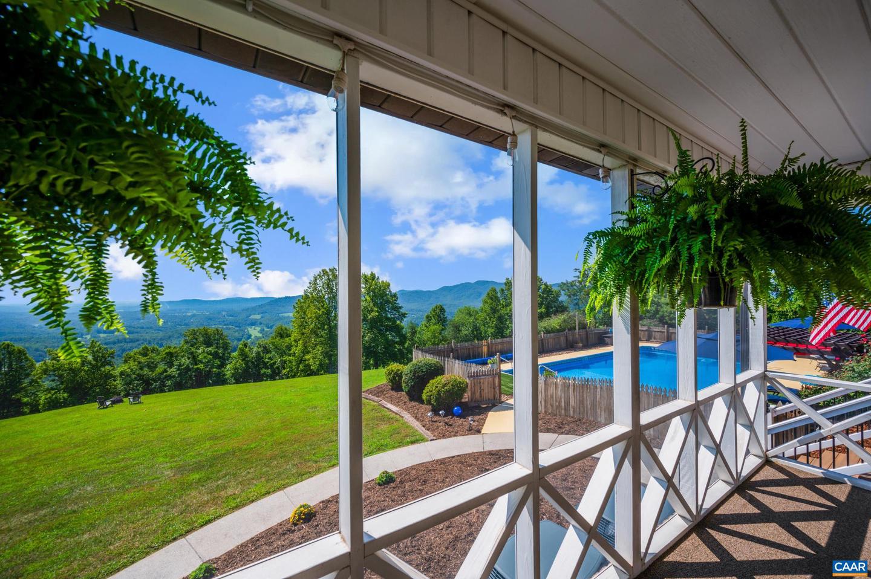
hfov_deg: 104.3
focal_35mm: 14
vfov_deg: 81.1
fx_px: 338
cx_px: 436
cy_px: 290
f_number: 10
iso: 100
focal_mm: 14
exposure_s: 1/160
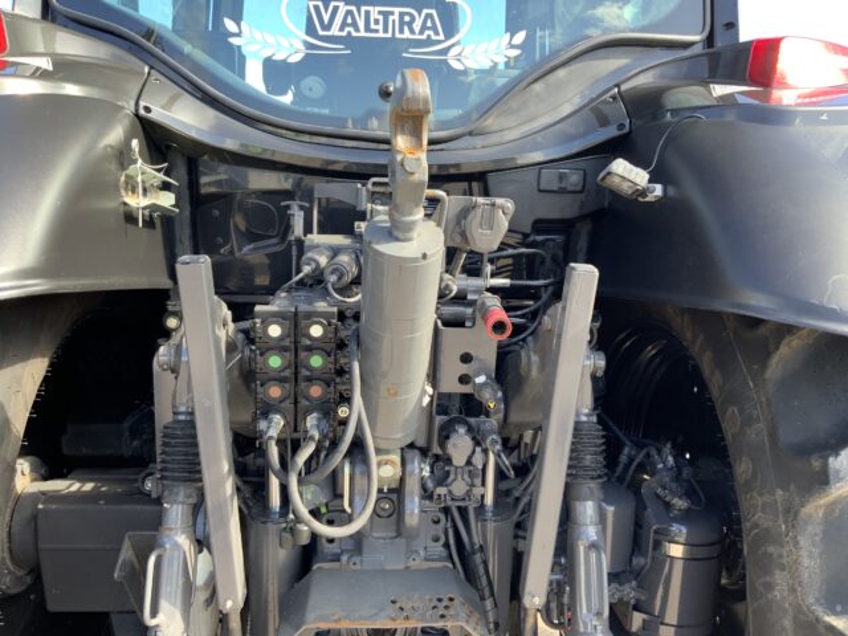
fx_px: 710
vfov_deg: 48.2
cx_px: 424
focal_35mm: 29
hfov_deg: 61.7
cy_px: 318
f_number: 1.8
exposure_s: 1/122
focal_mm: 3
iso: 20
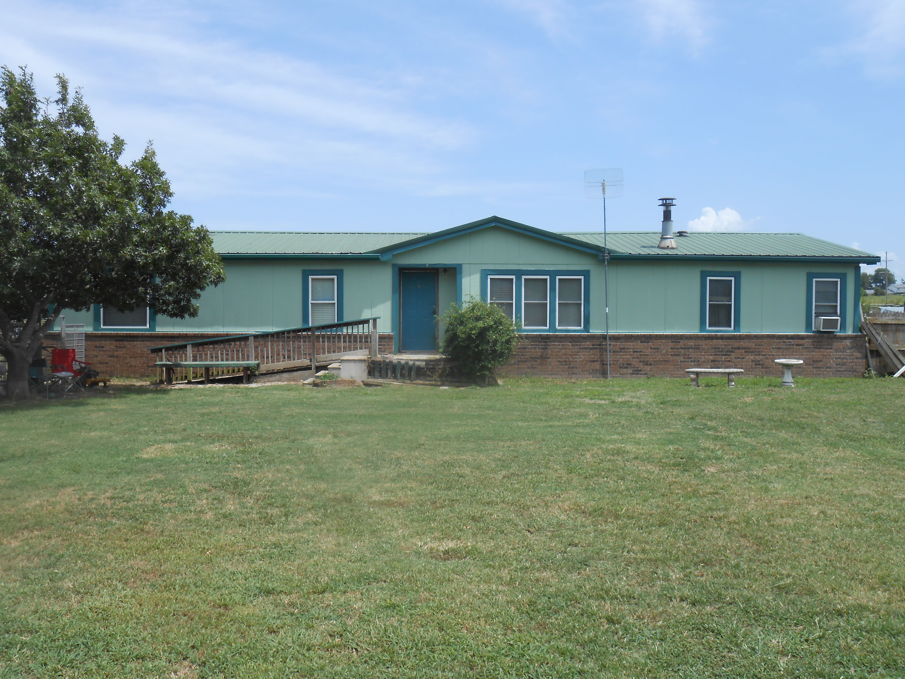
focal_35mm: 34
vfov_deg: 41.8
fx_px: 889
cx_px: 452
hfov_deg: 54.0
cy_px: 340
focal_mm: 6
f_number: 3.9
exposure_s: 1/800
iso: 80
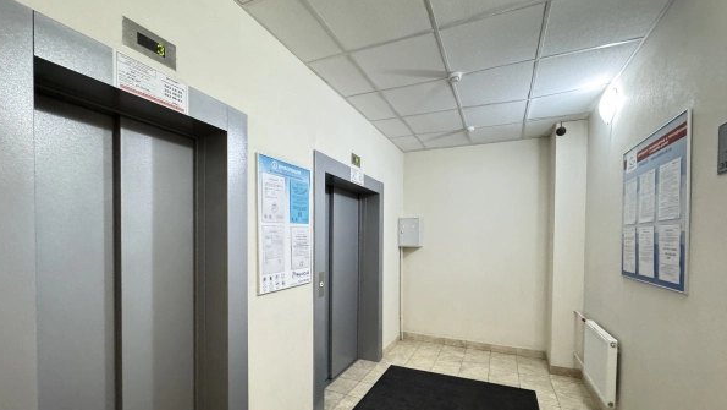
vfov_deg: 66.5
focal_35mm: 16
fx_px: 309
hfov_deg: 99.4
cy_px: 245
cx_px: 365
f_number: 2.2
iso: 1000
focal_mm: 2.22
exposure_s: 1/33
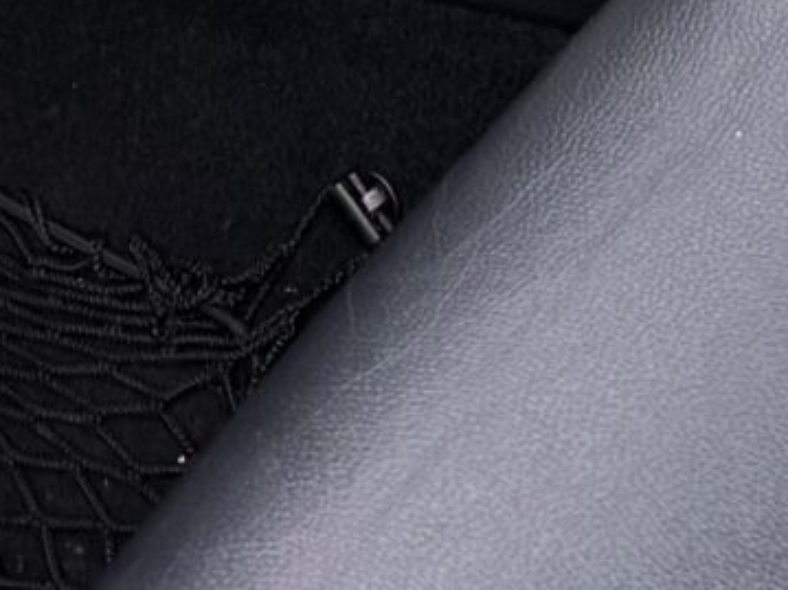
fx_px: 3891
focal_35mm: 171
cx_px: 1425
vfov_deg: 7.2
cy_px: -1498
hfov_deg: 10.8
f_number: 1.78
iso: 80
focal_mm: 6.76
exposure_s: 1/161
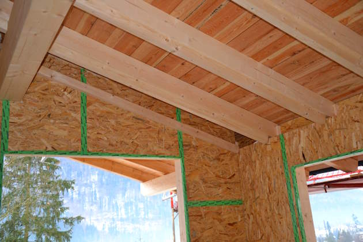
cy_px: 121
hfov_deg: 51.3
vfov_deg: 35.5
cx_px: 182
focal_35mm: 38
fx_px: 378
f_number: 4
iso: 400
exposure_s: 1/80
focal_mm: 25
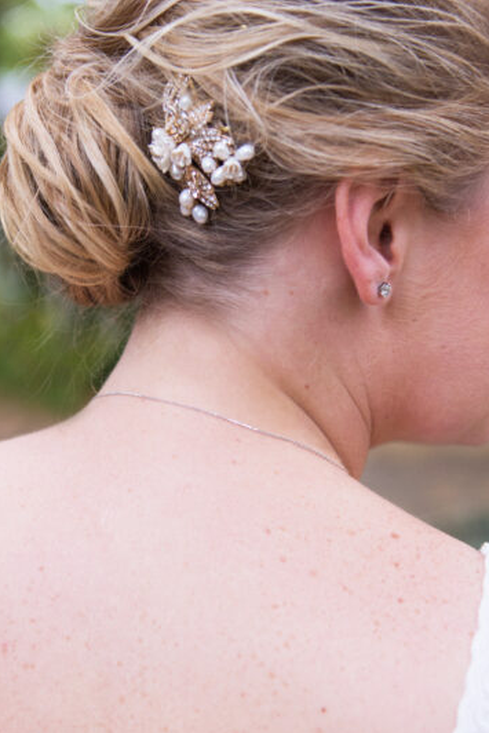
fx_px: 1568
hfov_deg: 17.7
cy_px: 397
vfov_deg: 26.3
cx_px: 225
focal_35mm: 77
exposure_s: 1/80
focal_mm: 40
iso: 1000
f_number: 2.8
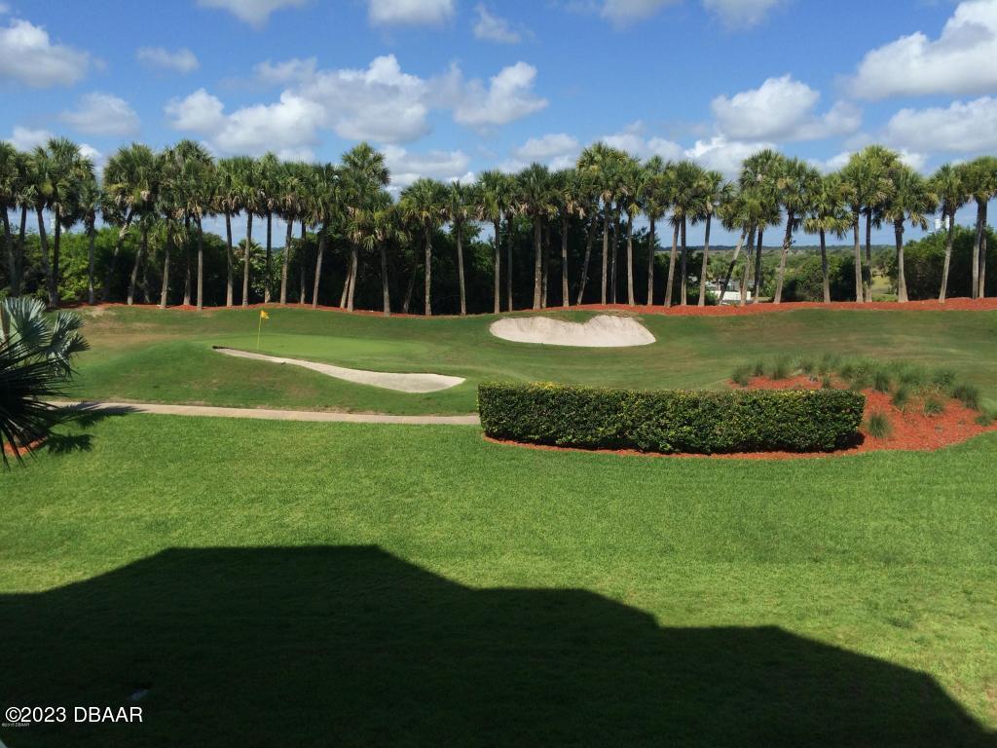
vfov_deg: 48.2
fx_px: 835
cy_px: 374
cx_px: 498
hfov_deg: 61.7
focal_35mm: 29
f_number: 2.2
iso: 32
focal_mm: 4.15
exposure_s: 1/2415
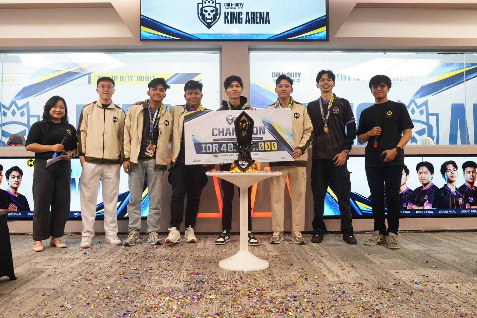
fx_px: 411
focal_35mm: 31
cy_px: 156
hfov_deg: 60.3
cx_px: 231
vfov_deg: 42.3
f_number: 3.2
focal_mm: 20
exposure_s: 1/100
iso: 1250
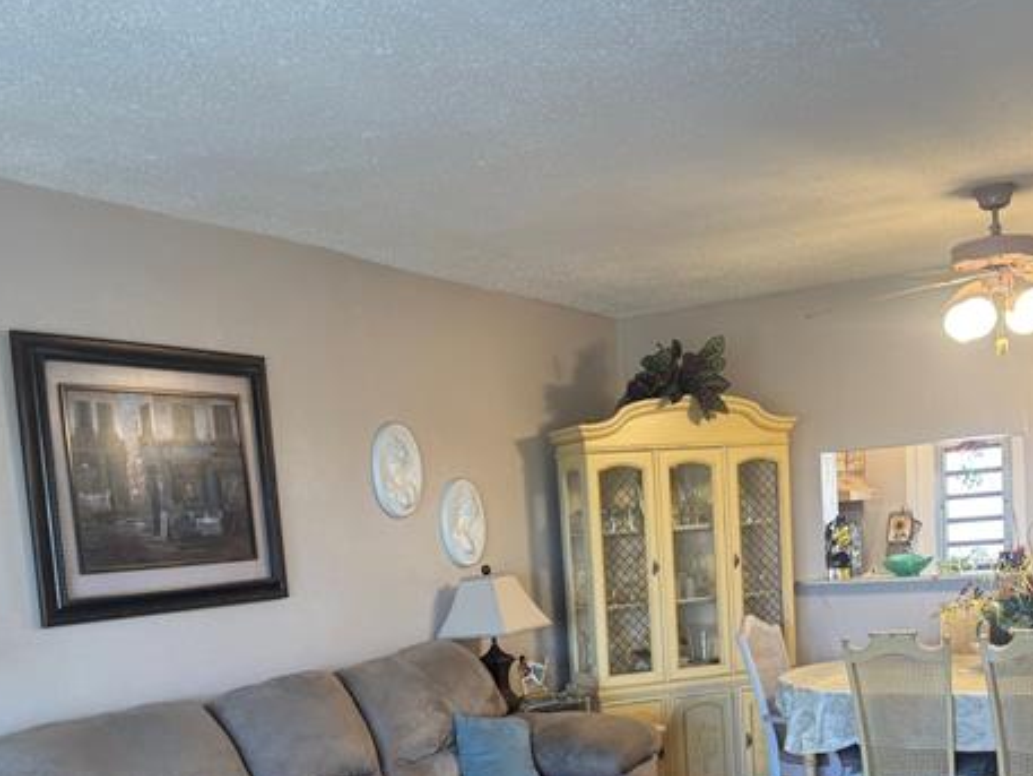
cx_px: 579
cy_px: 654
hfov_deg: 44.7
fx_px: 1254
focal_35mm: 42
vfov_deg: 33.1
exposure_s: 1/60
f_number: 1.78
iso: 100
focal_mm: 6.76
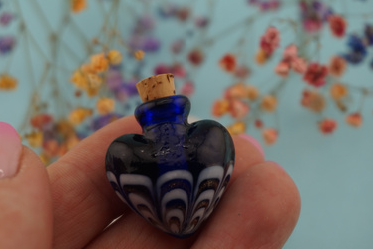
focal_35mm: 78
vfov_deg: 17.6
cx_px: 176
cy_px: 135
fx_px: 804
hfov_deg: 26.1
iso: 100
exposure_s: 1/80
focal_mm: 43
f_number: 5.6
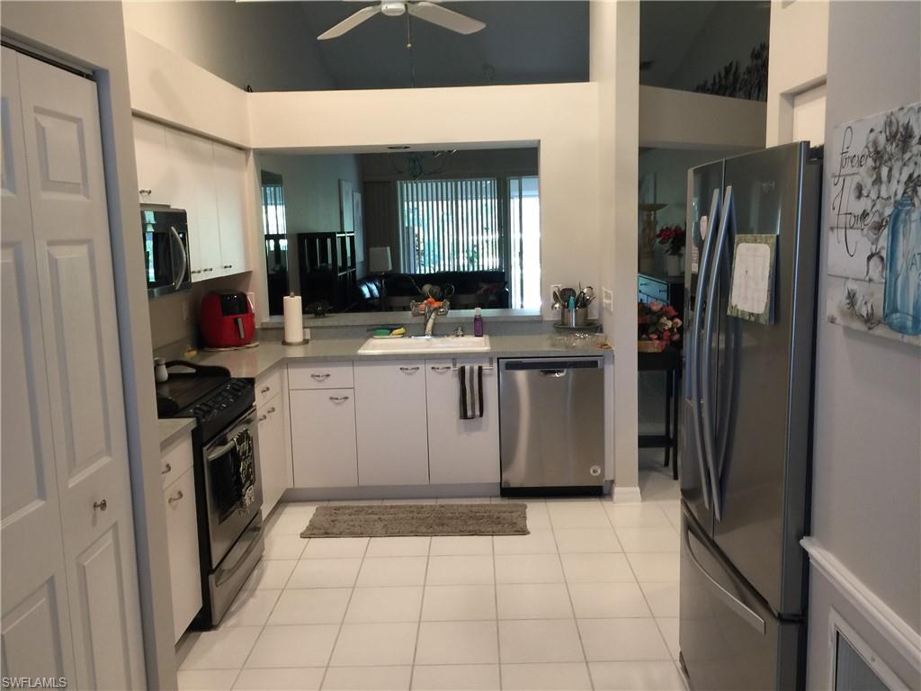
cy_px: 346
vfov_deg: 48.2
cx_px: 460
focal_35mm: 29
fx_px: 772
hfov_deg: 61.7
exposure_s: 1/15
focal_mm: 4.15
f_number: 2.2
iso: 50
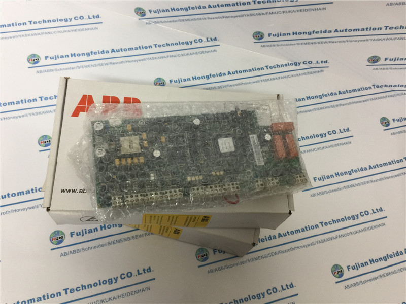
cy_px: 152
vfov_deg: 48.2
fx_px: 340
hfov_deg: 61.7
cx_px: 203
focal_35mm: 29
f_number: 2.2
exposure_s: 1/17
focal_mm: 4.15
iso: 50
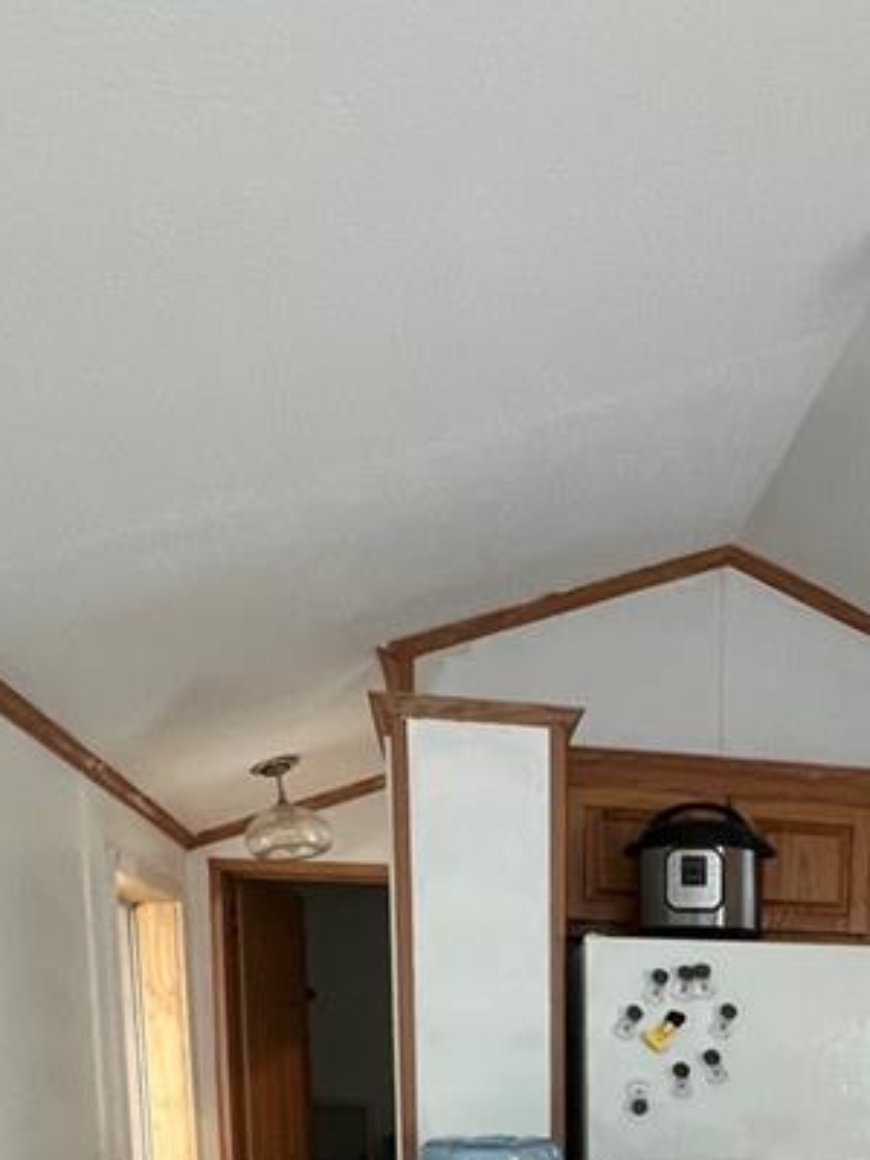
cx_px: 783
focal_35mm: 39
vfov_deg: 38.9
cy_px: 1293
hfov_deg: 34.7
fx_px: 1307
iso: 200
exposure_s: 1/60
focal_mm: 1.57
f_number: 1.8
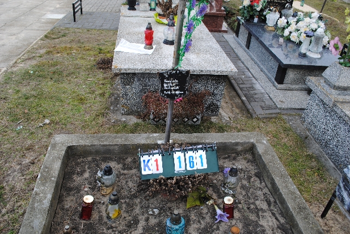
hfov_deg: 65.4
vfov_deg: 46.5
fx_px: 273
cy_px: 118
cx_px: 174
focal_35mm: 28
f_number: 5.6
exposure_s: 1/125
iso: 110
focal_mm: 18
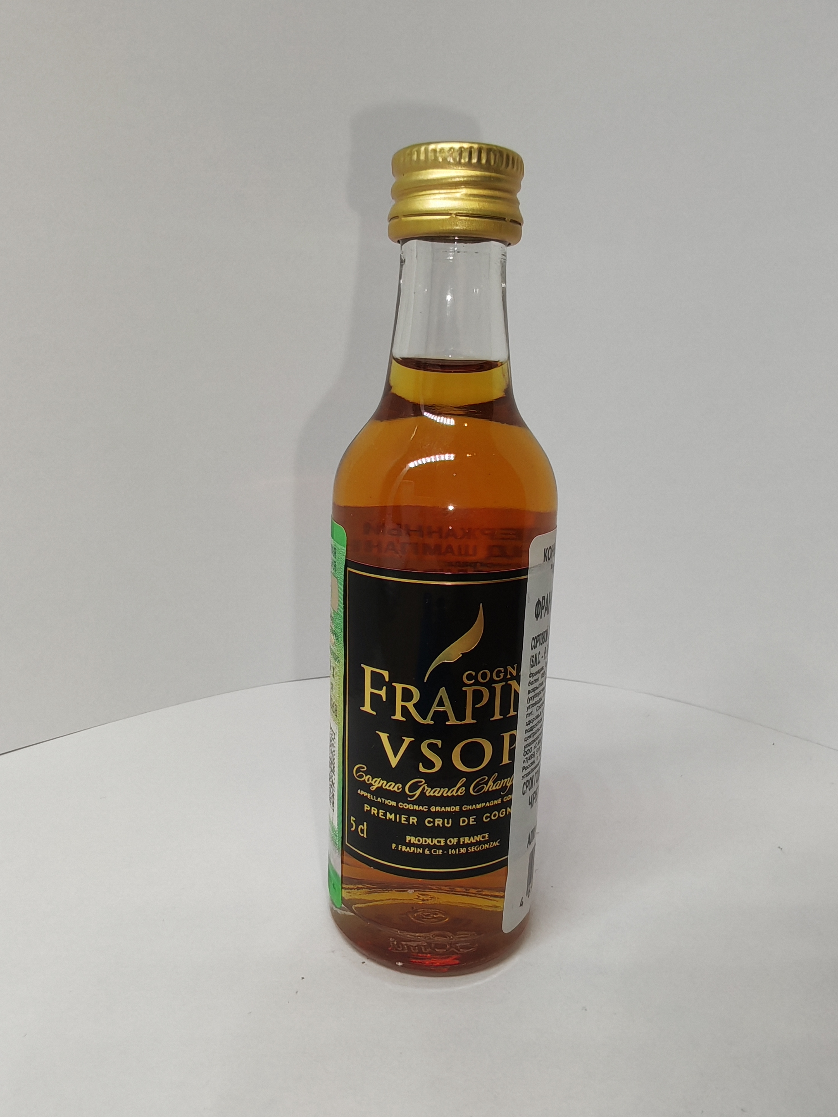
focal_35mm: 27
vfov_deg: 65.3
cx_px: 419
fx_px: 872
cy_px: 558
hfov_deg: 51.4
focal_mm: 1.96
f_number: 2.2
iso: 64
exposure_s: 1/100
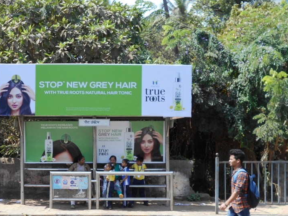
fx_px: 466
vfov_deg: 26.0
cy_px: 139
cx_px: 99
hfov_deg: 34.1
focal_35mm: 56
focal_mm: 6.7
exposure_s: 1/250
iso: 80
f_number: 3.9
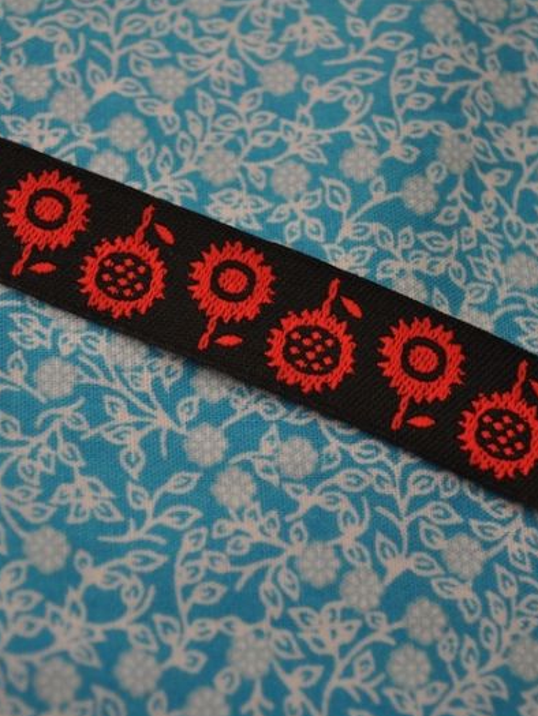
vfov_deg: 24.7
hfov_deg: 18.7
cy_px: 357
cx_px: 264
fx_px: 1636
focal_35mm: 79
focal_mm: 36
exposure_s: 1/60
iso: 400
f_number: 5
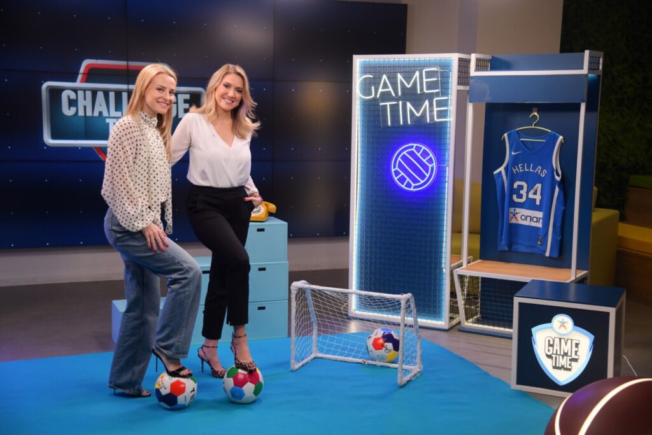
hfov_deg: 39.6
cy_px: 218
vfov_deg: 27.0
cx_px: 326
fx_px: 906
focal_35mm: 50
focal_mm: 50
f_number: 4
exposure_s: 1/320
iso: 1000
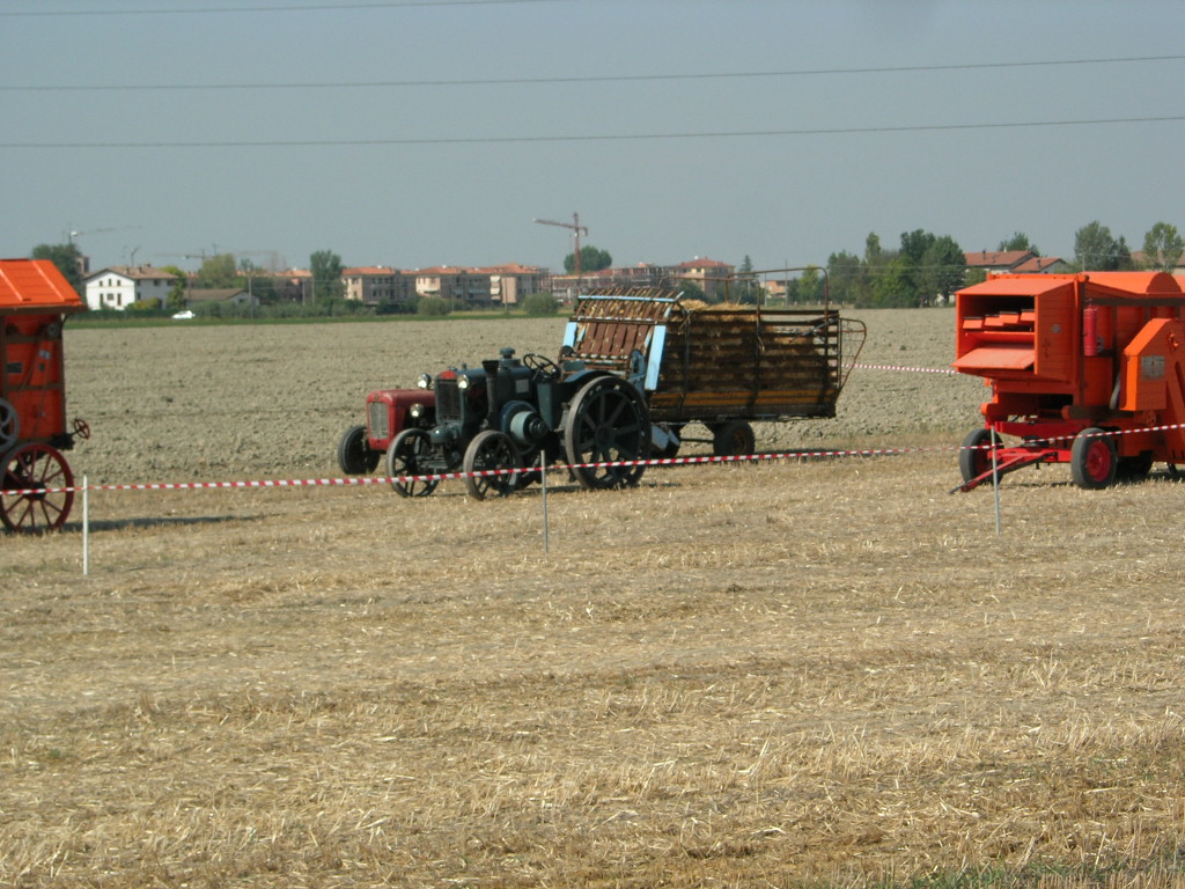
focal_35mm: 113
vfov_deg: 13.1
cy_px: 444
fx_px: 3868
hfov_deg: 17.4
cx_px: 592
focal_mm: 23.4
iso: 64
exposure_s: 1/258
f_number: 8.2
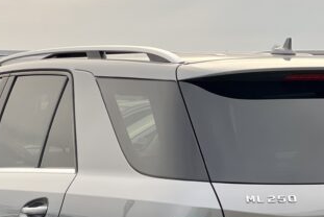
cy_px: 220
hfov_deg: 14.7
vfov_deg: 9.8
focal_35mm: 139
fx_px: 1252
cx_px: 192
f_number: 2
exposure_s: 1/122
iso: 25
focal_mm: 6
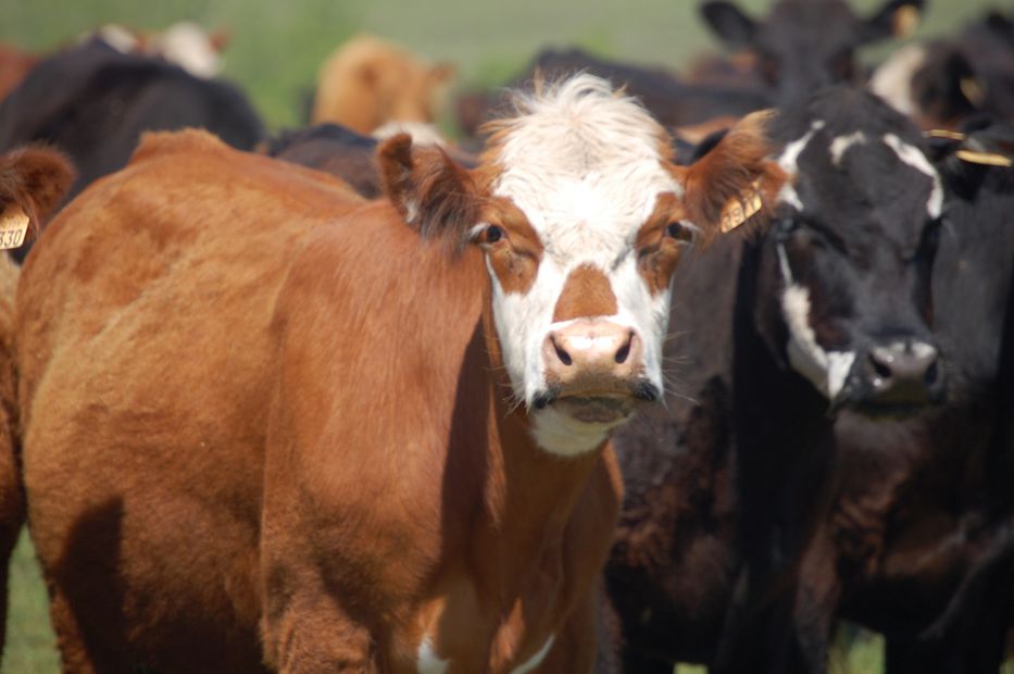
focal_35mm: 300
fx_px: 8441
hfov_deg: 6.9
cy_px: 337
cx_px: 507
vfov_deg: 4.6
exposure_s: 1/500
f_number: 6.3
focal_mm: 200
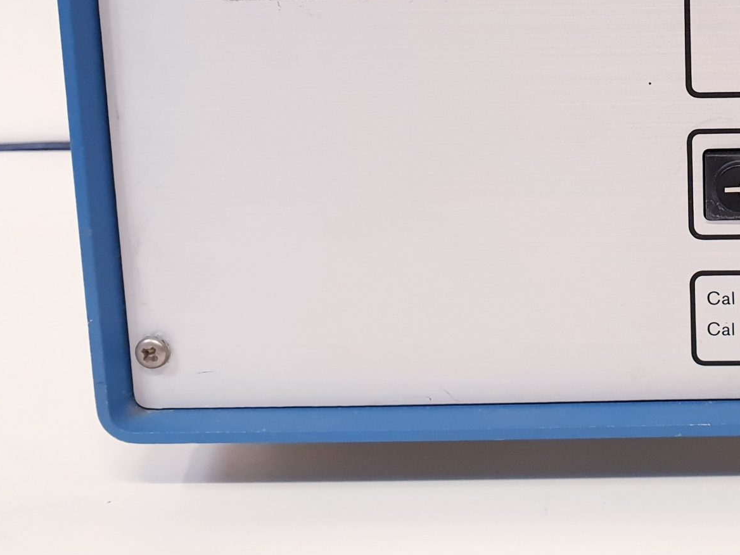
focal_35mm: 57
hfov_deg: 32.2
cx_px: 661
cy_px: 54
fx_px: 1219
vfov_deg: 24.9
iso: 160
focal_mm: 4.3
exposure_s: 1/50
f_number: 2.4
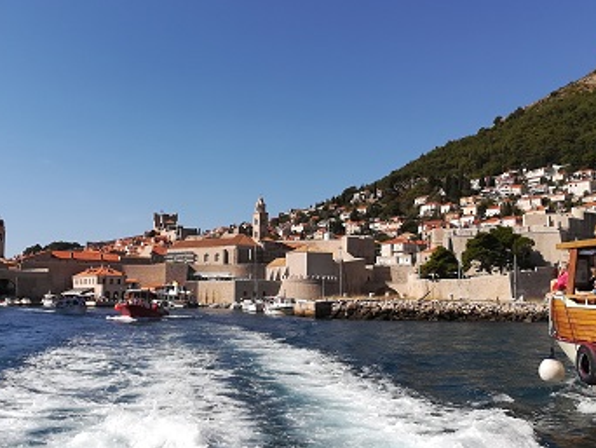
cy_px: 222
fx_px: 655
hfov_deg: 48.7
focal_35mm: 38
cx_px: 247
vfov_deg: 37.8
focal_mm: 3.83
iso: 50
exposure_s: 1/1562
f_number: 2.2
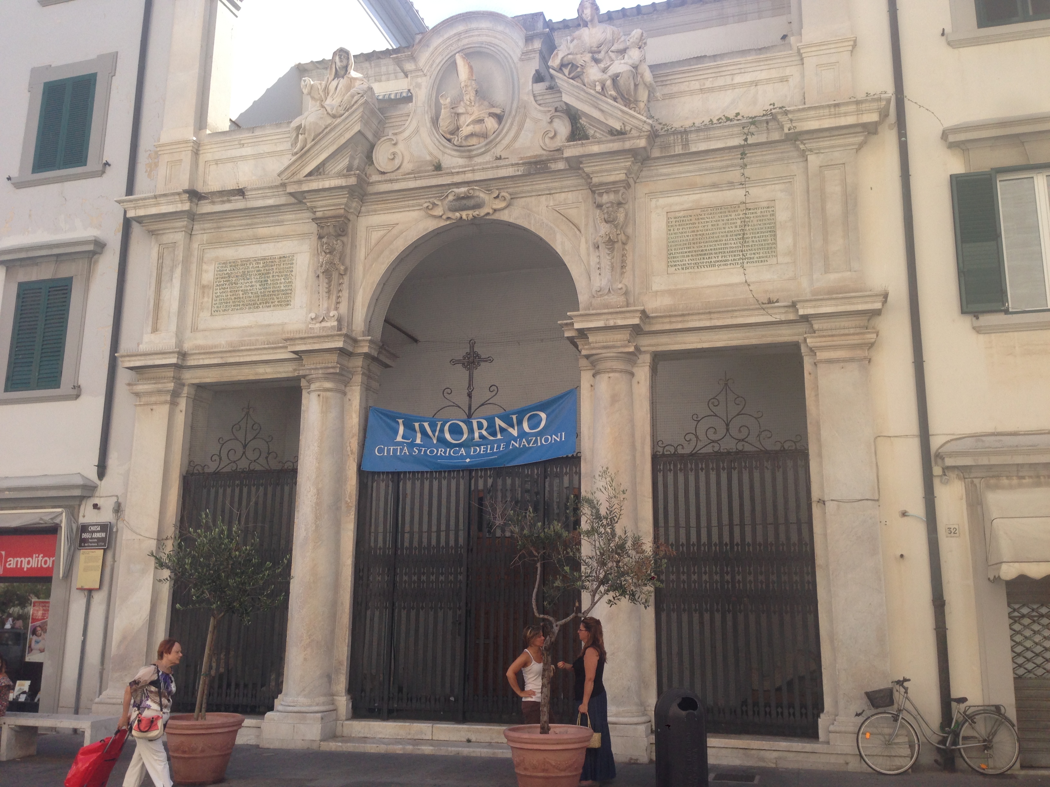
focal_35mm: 33
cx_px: 525
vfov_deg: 42.9
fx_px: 1001
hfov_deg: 55.4
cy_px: 394
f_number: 2.4
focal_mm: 4.12
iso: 50
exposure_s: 1/609
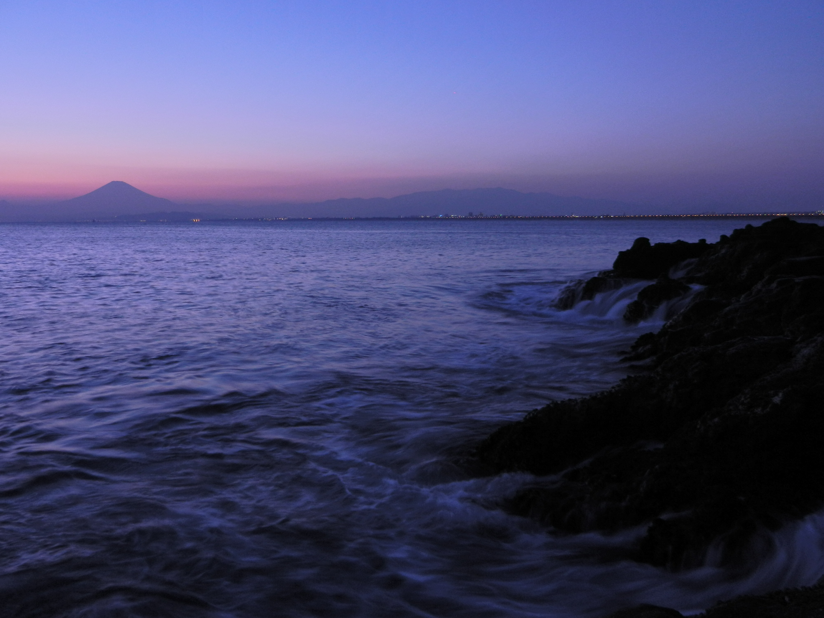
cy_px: 309
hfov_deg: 61.7
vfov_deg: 48.2
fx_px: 690
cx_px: 412
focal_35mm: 29
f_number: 3.6
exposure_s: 1/3
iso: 160
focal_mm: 5.1
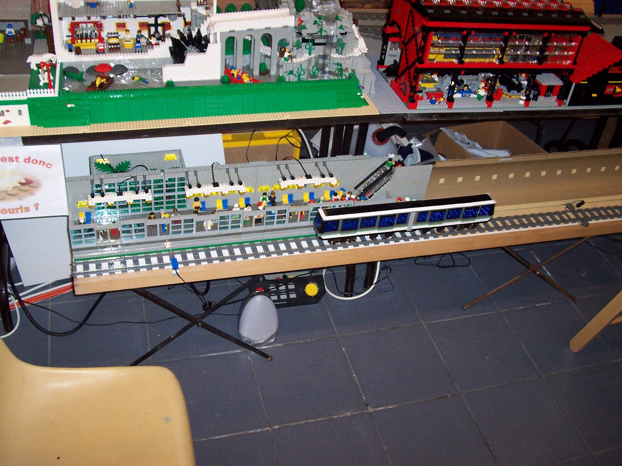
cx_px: 311
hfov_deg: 50.1
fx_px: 665
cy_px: 233
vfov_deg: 38.7
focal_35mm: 37
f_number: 2.8
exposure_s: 1/60
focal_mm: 5.6
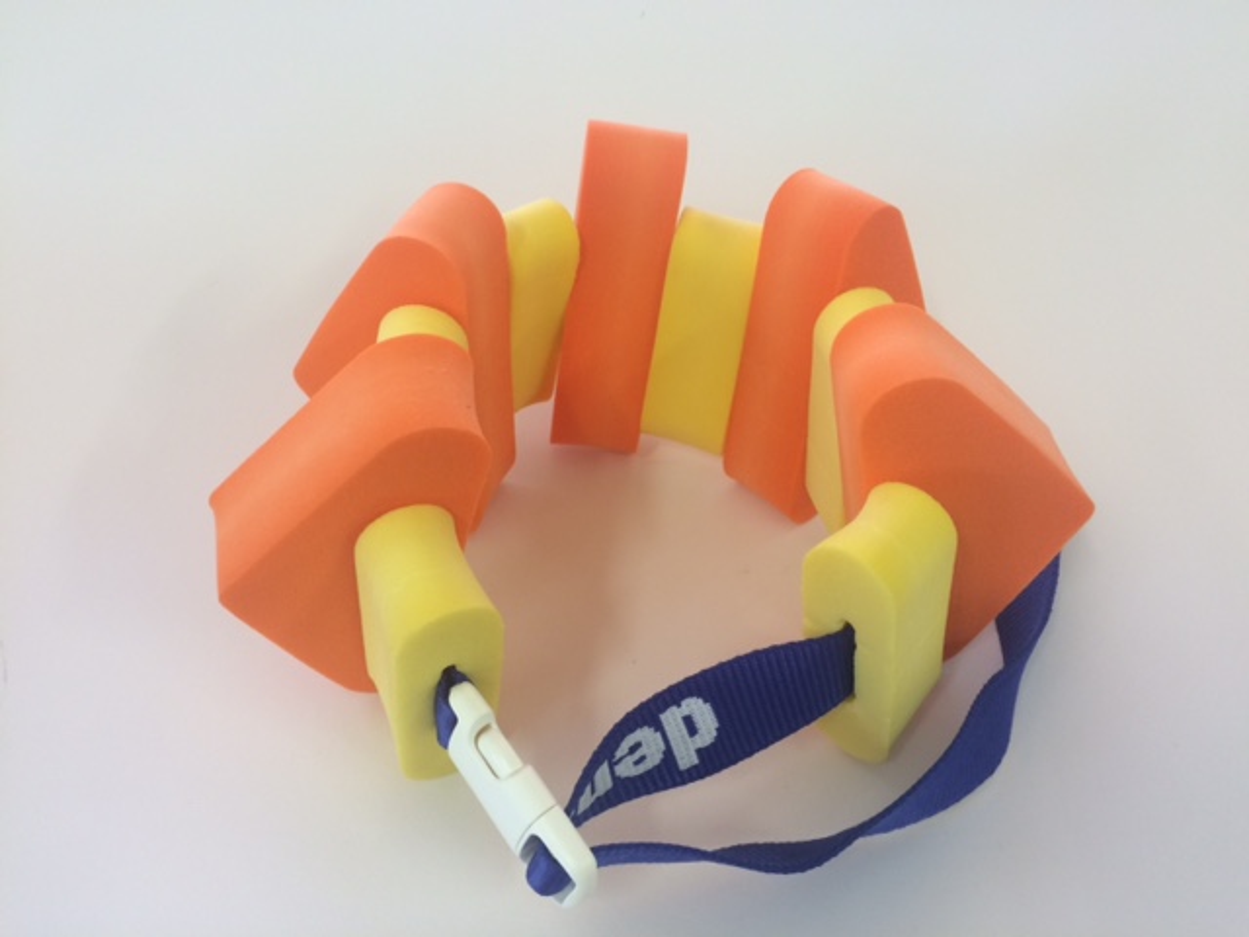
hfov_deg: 61.7
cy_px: 468
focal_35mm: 29
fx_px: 1046
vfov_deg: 48.2
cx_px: 624
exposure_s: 1/33
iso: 50
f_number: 2.2
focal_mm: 4.15
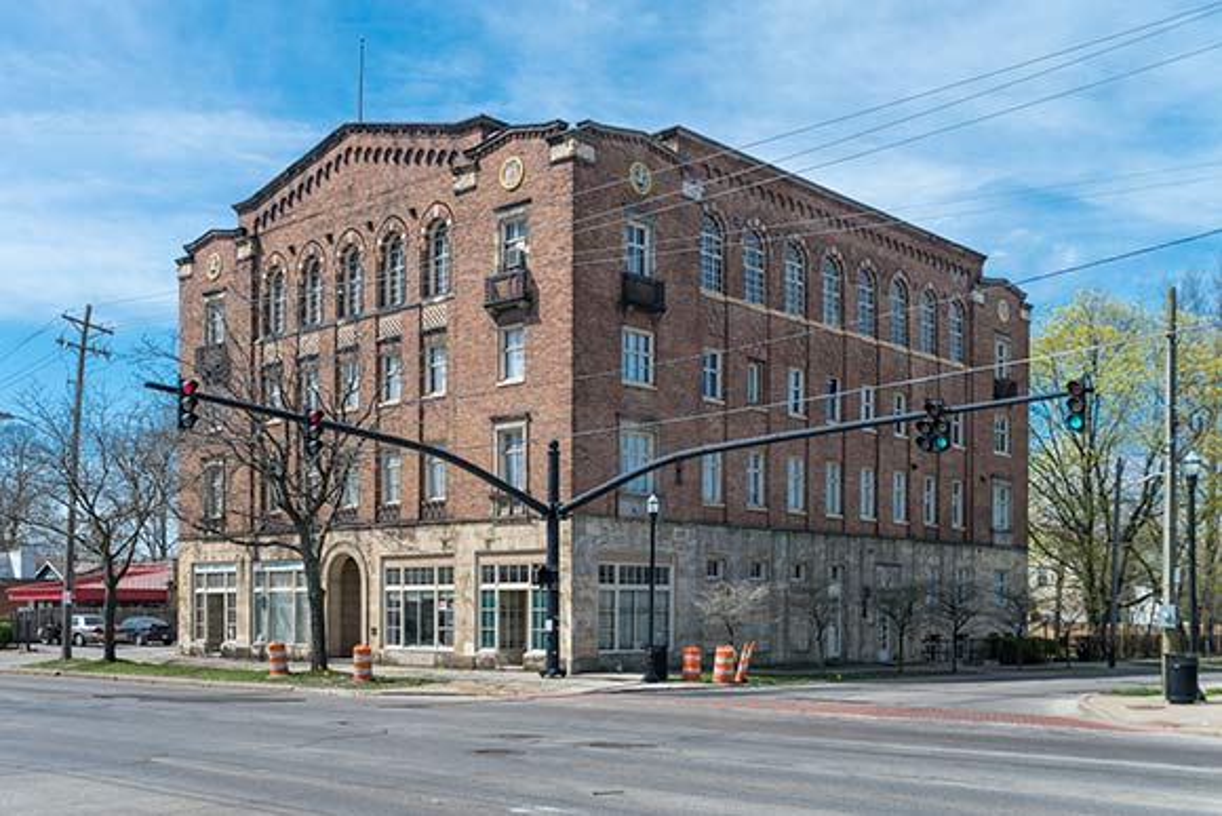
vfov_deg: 41.1
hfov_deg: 58.7
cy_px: 408
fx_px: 1086
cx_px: 611
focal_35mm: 32
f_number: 6.7
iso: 250
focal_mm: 32
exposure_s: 1/1000
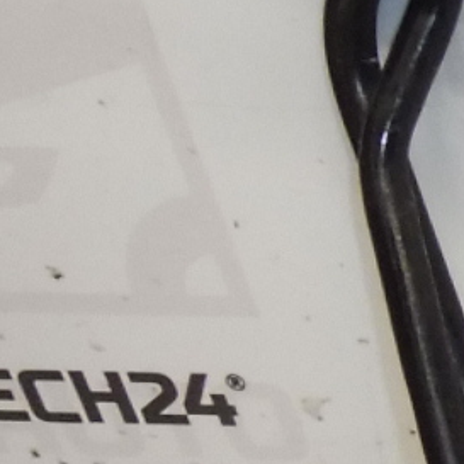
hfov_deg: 8.0
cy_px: 452
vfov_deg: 10.9
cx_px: 1723
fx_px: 2411
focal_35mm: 159
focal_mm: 4.3
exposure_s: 1/125
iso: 200
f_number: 3.5
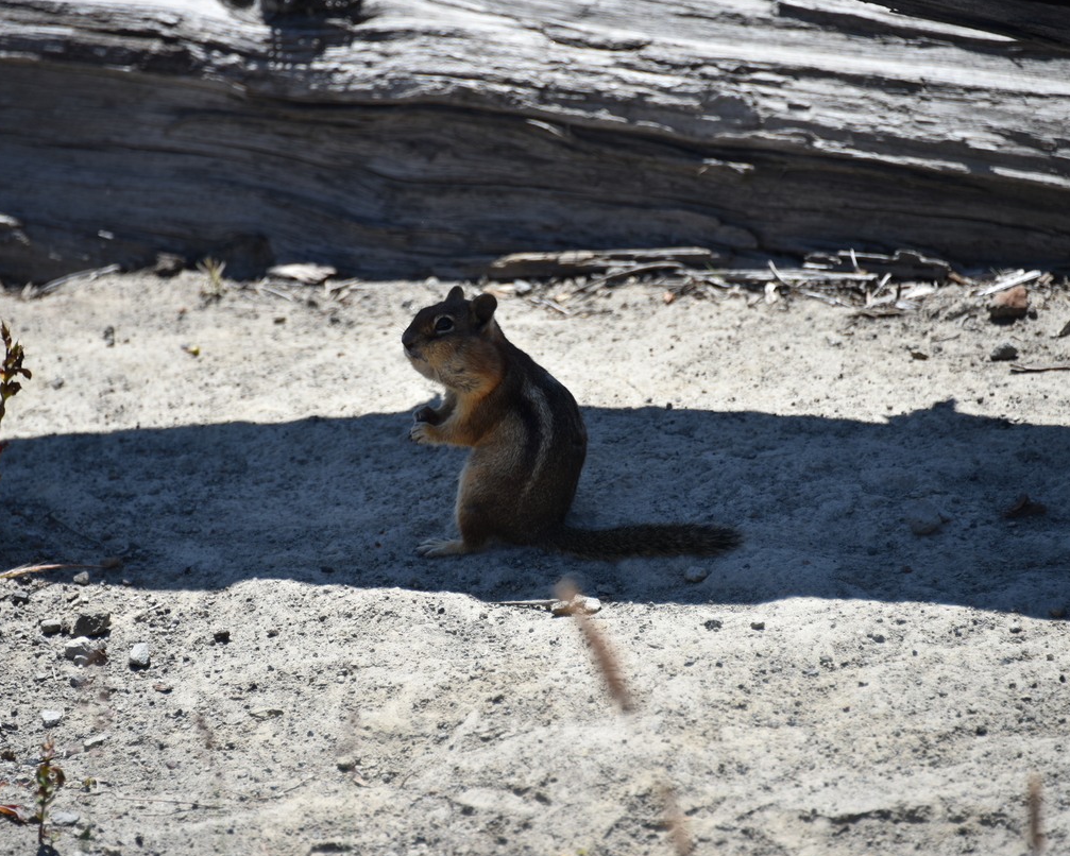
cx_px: 497
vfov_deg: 4.3
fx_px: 11339
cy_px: 407
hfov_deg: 5.4
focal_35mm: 358
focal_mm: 300
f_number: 5.6
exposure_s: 1/640
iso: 200
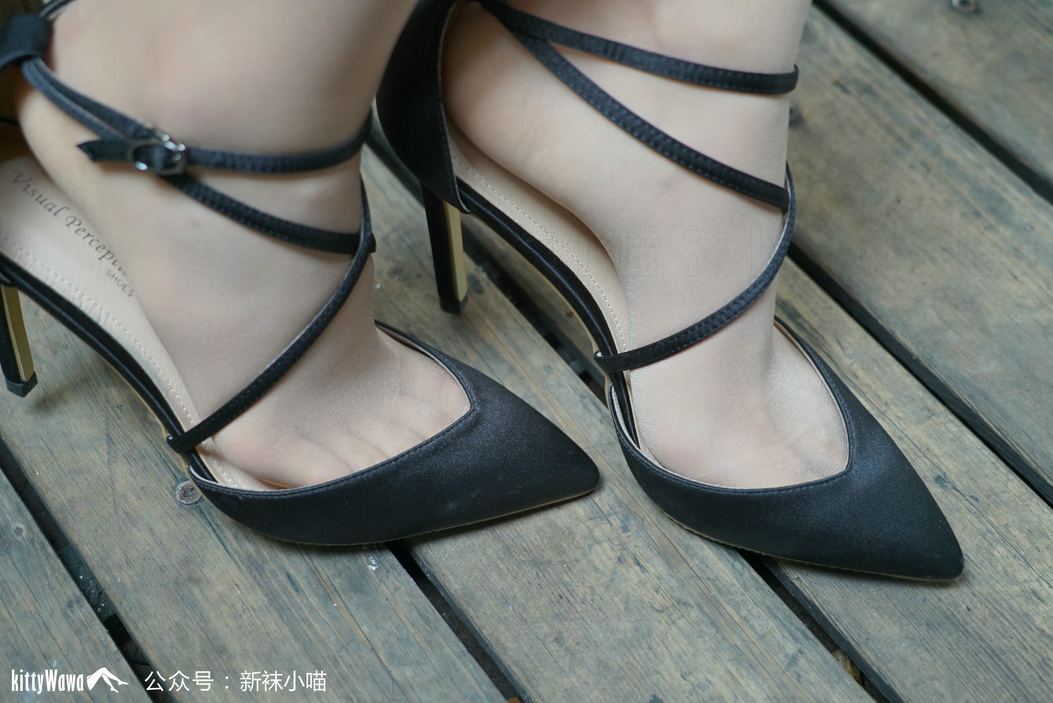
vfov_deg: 23.4
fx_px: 1697
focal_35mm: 58
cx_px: 526
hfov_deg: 34.5
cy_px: 352
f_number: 5
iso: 800
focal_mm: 58
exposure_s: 1/60
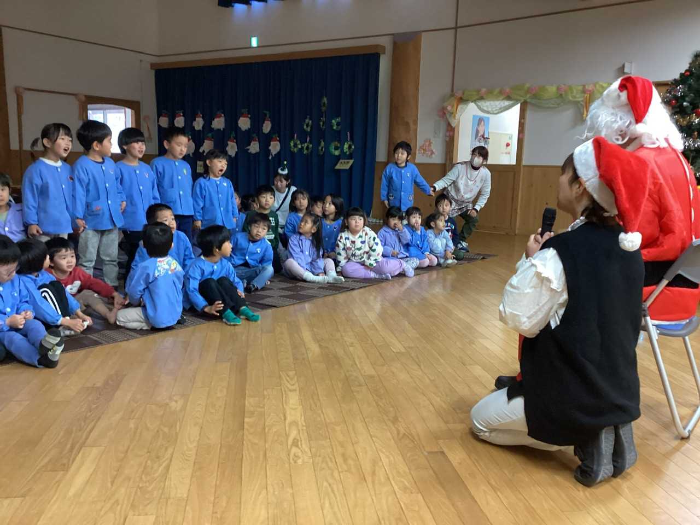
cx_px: 350
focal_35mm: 31
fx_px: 627
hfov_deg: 58.4
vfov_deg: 45.4
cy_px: 262
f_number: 2.4
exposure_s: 1/33
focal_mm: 3.3
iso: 320
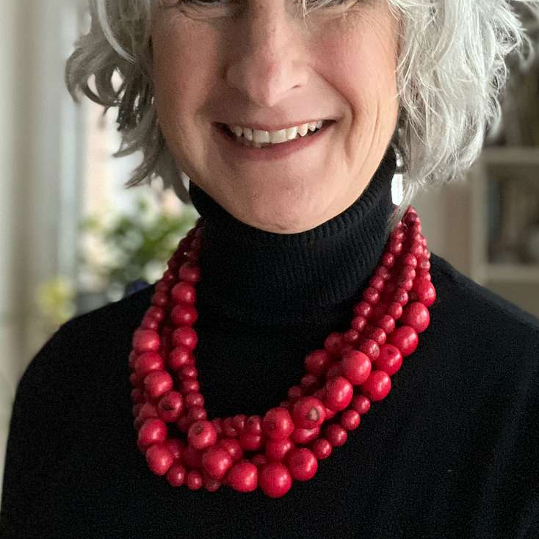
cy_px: 123
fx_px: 916
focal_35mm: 52
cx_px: 267
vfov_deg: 32.1
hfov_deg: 32.8
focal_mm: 2.71
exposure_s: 1/30
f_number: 2.2
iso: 640
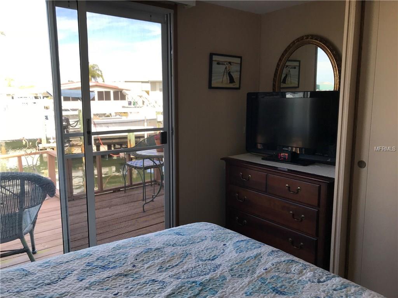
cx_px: 199
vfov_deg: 49.7
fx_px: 322
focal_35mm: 28
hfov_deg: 63.4
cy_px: 149
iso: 20
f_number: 1.8
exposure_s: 1/238
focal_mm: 3.99
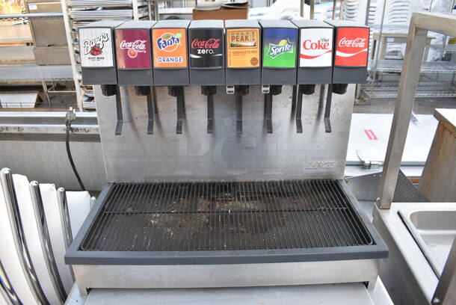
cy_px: 152
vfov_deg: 48.0
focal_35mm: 27
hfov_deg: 67.3
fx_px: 342
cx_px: 228
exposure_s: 1/125
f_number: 5.6
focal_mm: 18
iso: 400
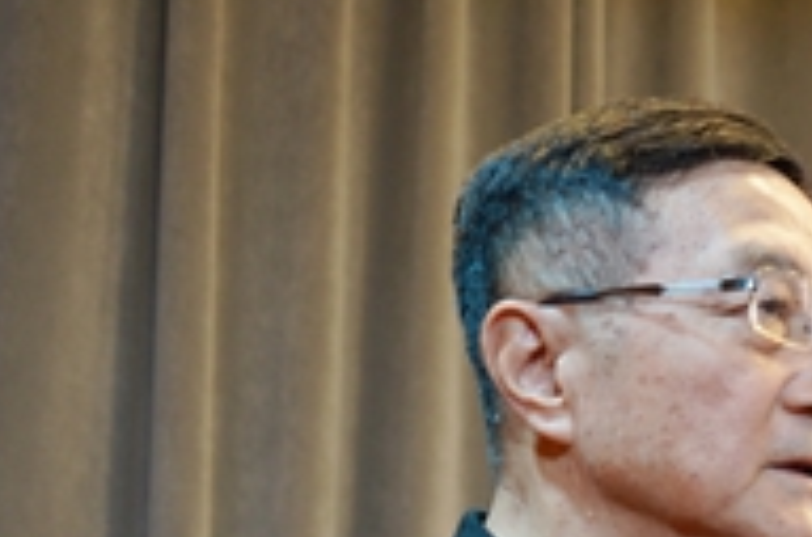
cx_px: 1087
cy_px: 668
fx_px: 2565
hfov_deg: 16.8
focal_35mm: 114
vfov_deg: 11.7
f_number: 4
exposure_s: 1/40
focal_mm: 39
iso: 400
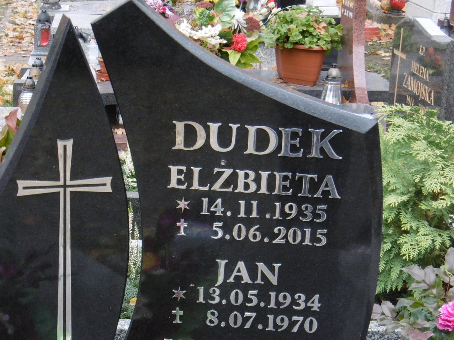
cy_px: 256
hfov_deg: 22.2
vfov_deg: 16.7
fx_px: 1154
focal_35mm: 88
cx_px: 176
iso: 100
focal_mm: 9.2
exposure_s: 1/60
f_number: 4
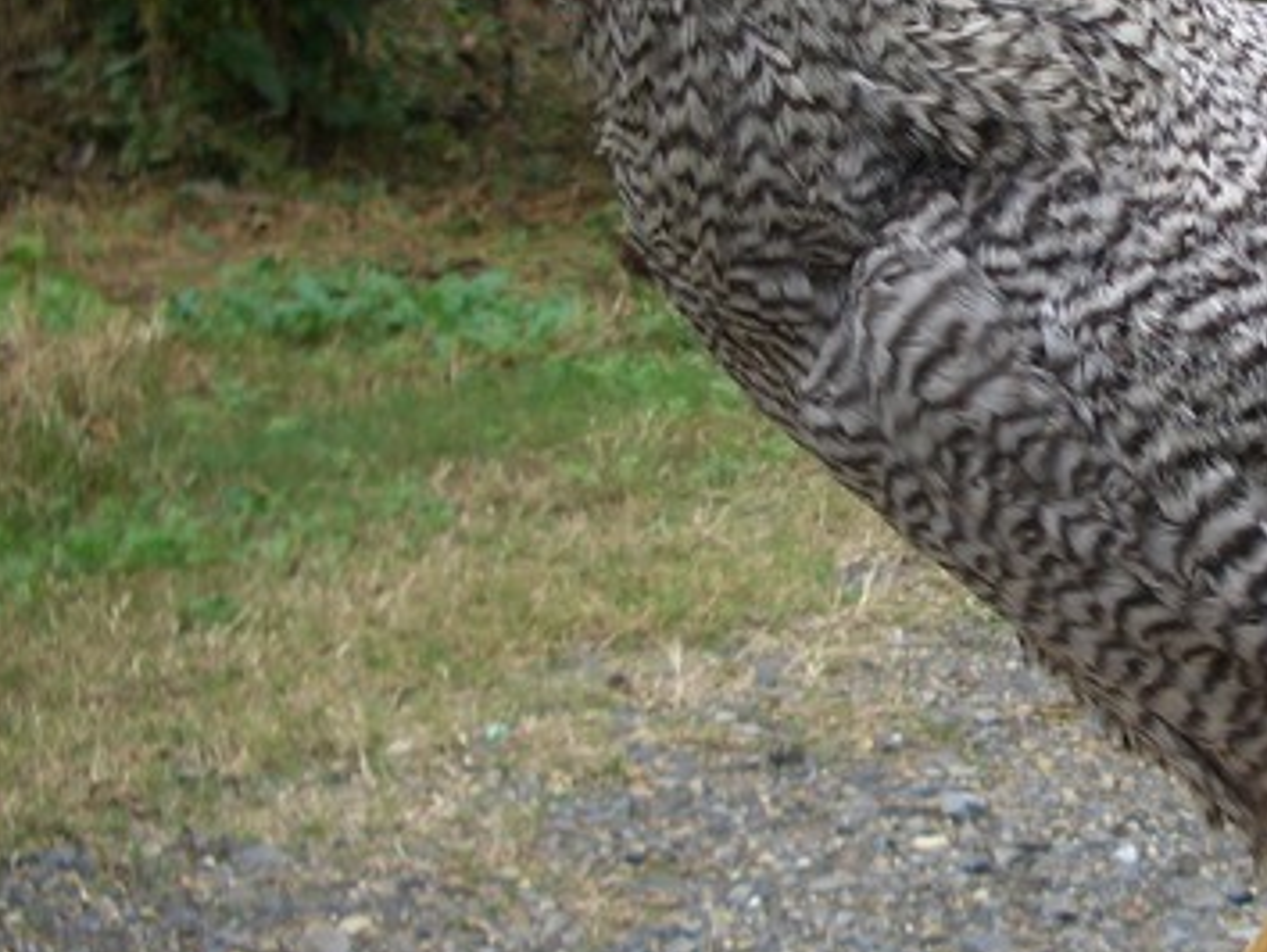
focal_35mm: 79
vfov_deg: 18.6
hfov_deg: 24.0
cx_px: 1160
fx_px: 2893
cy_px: 301
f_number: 2.6
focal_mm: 5.8
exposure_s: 1/160
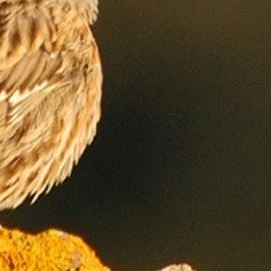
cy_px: 119
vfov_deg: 0.6
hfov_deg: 0.6
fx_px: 26775
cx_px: 242
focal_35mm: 3023
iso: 400
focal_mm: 500
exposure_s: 1/200
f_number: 6.3
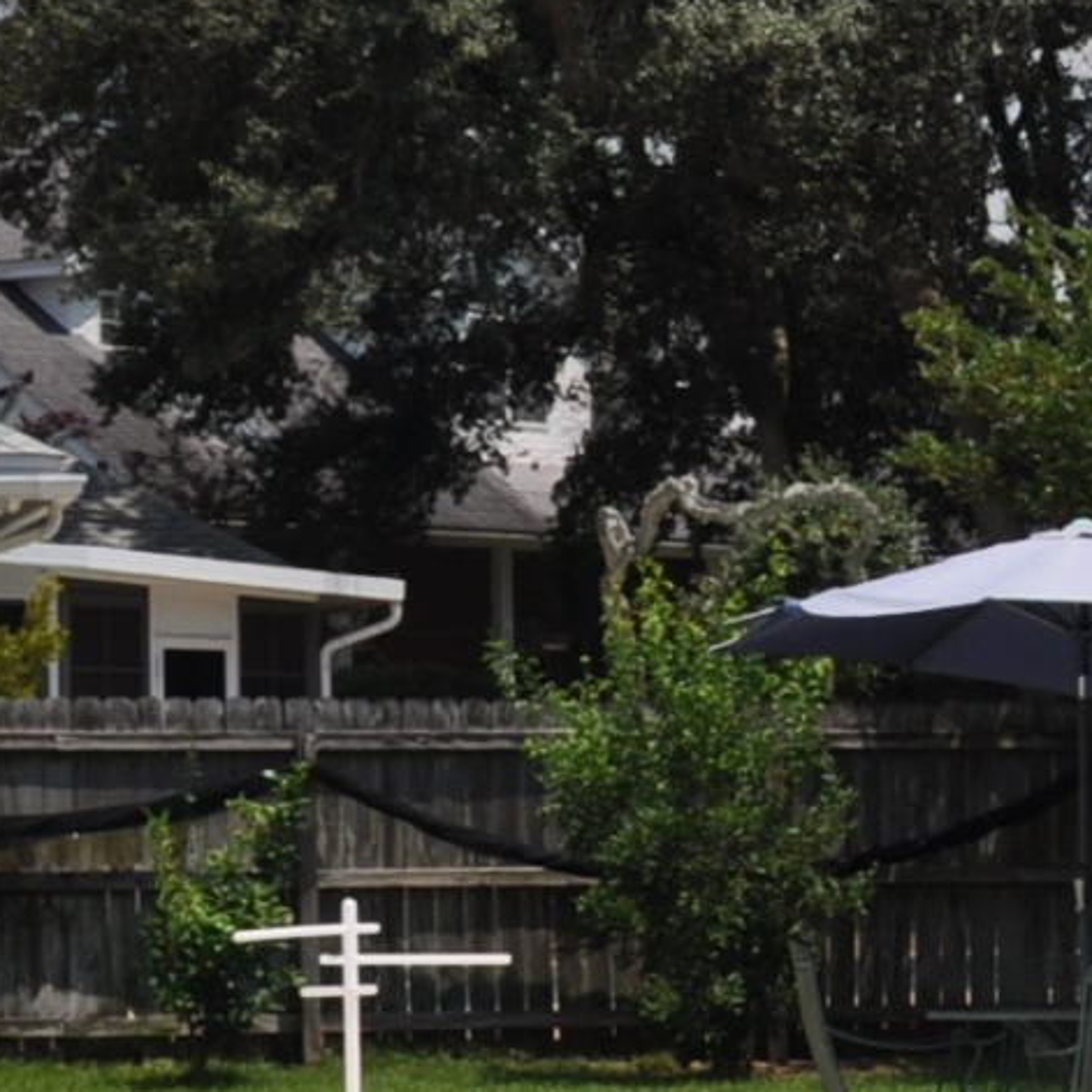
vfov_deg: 11.8
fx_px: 5211
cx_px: 1832
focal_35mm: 146
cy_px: 1094
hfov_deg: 11.3
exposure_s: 1/200
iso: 200
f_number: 9
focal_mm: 18
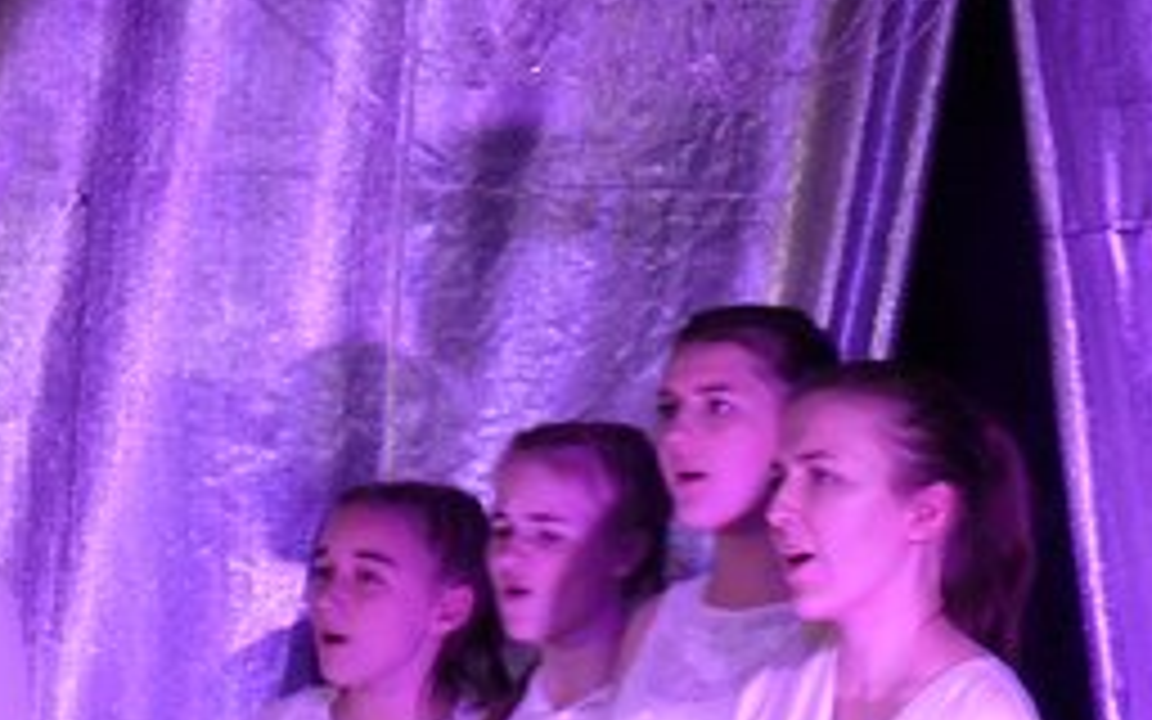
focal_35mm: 327
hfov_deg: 6.3
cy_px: 630
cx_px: -999
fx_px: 10266
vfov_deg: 4.0
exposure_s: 1/30
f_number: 3.2
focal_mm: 16.3
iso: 160
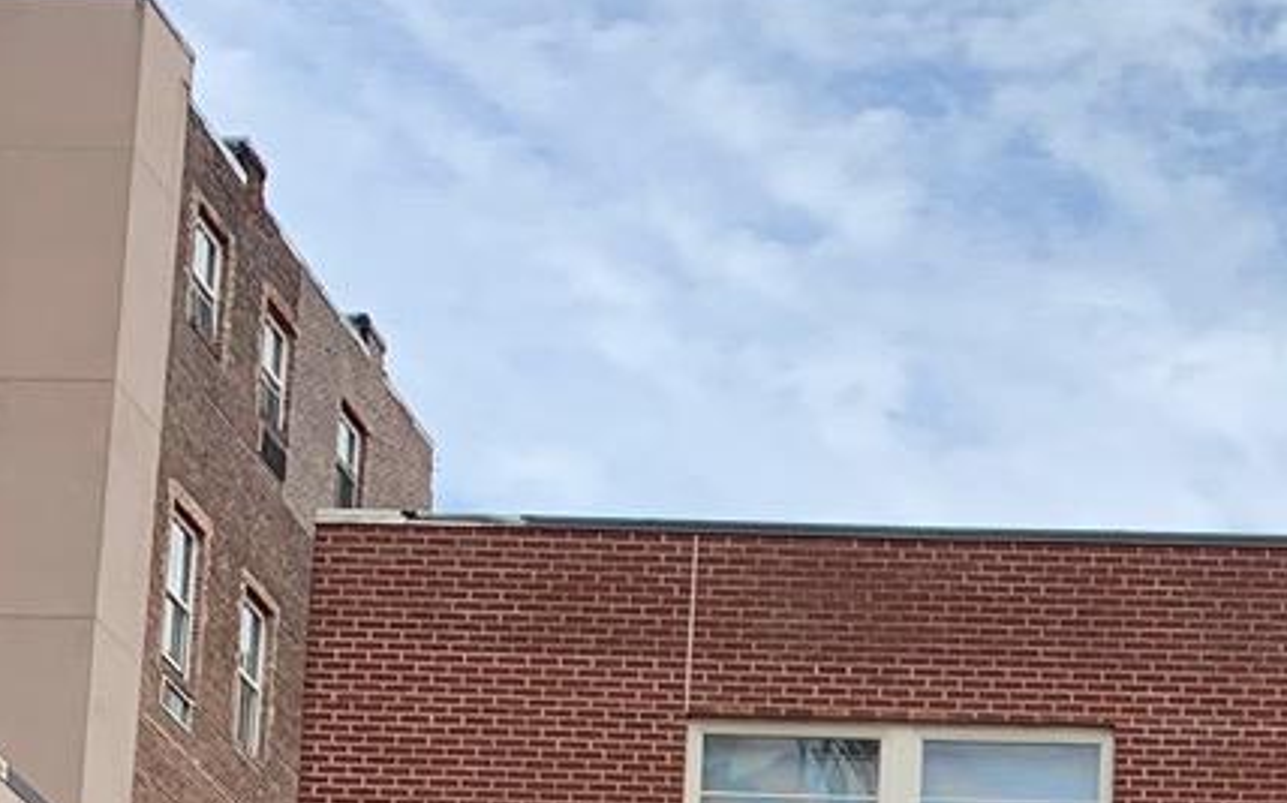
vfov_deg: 9.2
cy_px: 1702
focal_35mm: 132
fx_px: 4627
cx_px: 1627
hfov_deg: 15.2
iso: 25
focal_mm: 4.25
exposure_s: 1/1845
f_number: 1.8
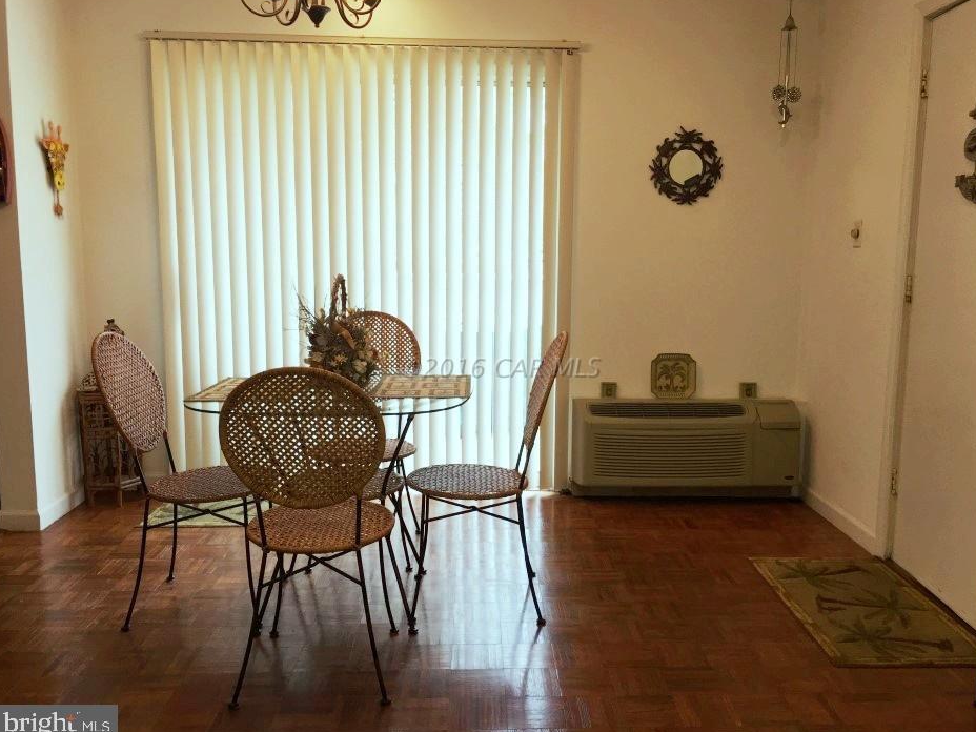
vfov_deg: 46.8
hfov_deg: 60.0
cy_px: 366
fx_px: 846
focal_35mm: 30
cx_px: 500
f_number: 2.2
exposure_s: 1/30
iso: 32
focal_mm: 4.15
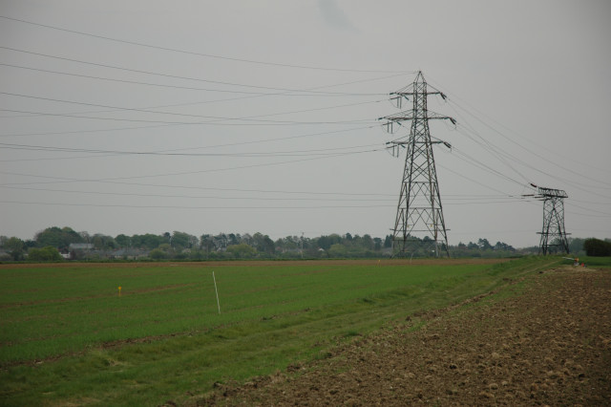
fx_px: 1781
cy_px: 204
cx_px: 306
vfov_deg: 13.0
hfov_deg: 19.5
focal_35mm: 105
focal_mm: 70
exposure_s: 1/800
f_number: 4.5
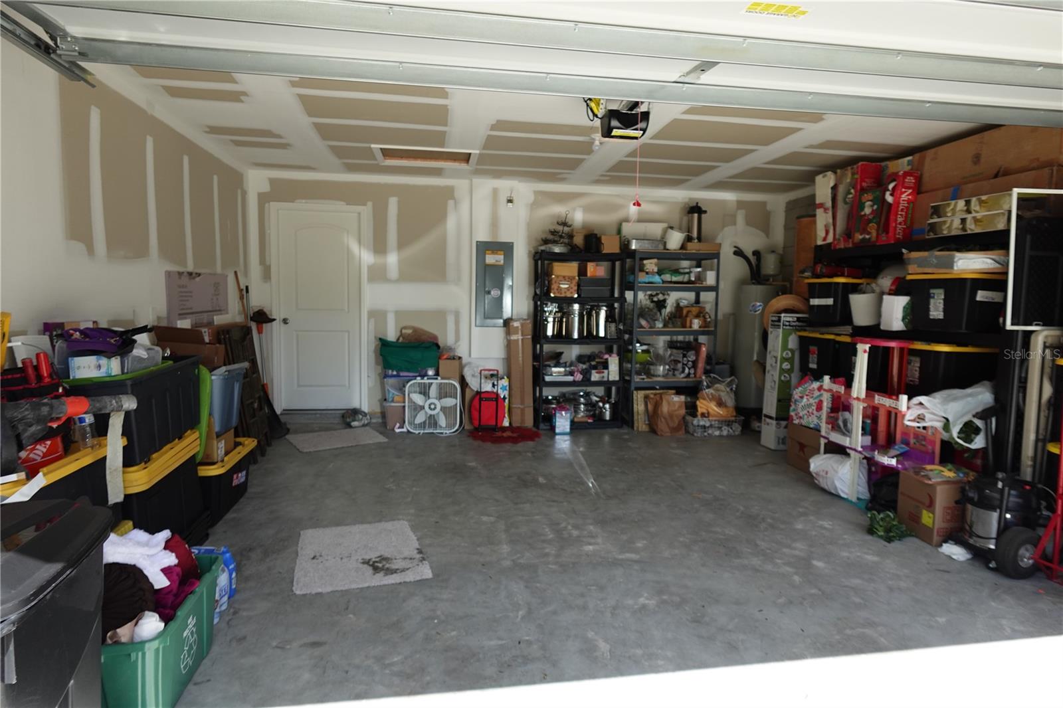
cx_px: 532
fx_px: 590
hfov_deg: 84.0
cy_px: 354
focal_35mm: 20
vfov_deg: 61.9
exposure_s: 1/800
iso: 125
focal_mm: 7.6
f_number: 2
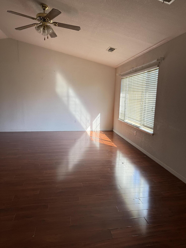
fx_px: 172
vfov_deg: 71.6
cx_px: 93
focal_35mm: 24
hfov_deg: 56.8
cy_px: 124
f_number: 1.78
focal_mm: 6.76
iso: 100
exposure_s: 1/235
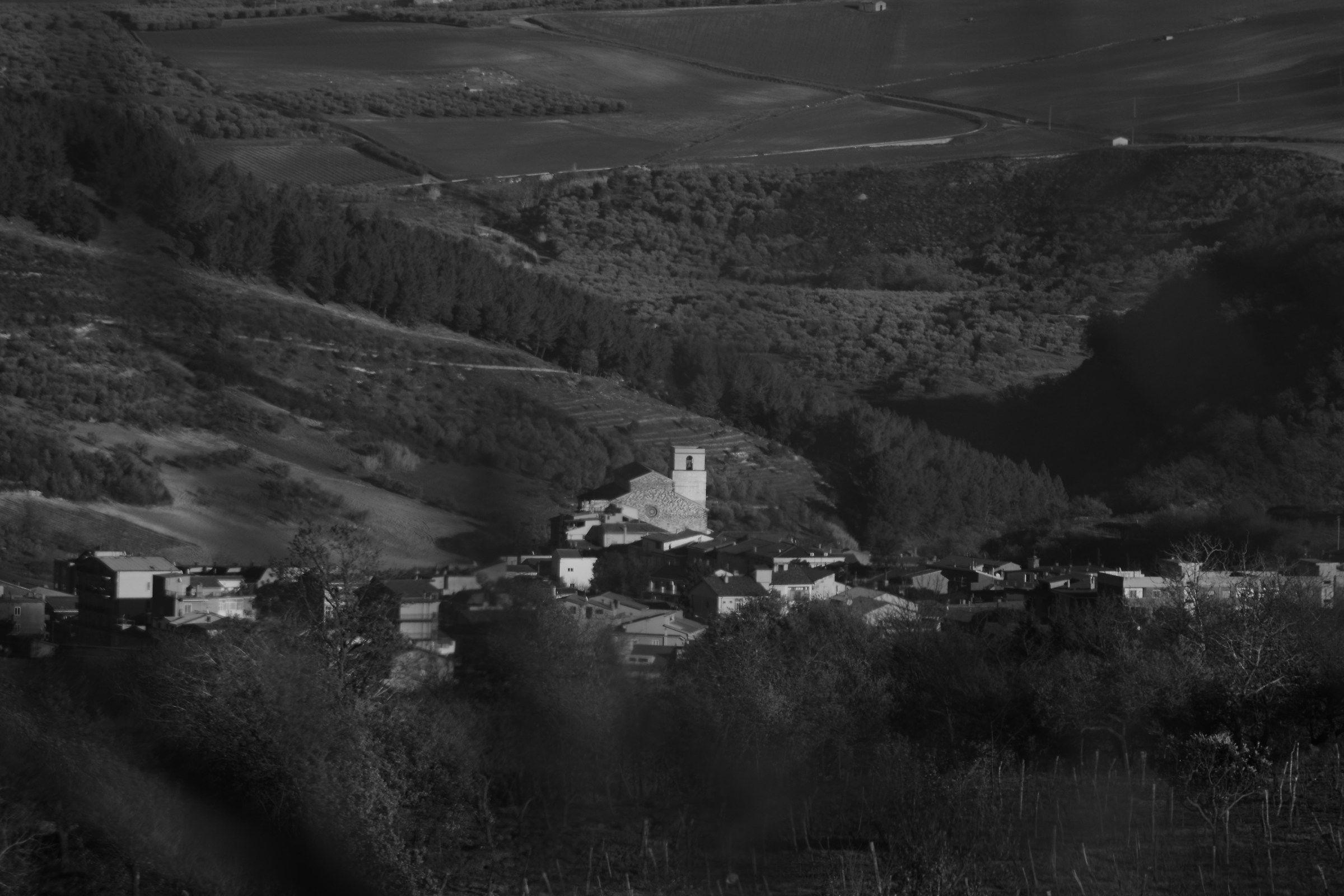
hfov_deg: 4.6
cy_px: 448
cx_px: 672
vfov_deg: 3.1
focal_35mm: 450
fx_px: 16799
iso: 100
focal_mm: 300
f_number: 5.6
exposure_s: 1/1000
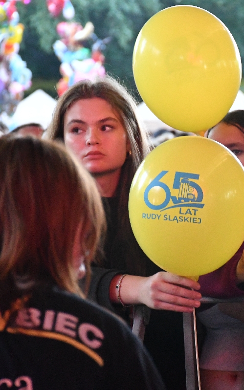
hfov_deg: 6.3
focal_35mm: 207
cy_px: 195
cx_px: 190
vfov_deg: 10.1
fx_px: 2202
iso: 7200
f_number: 5.3
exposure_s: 1/320
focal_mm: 90
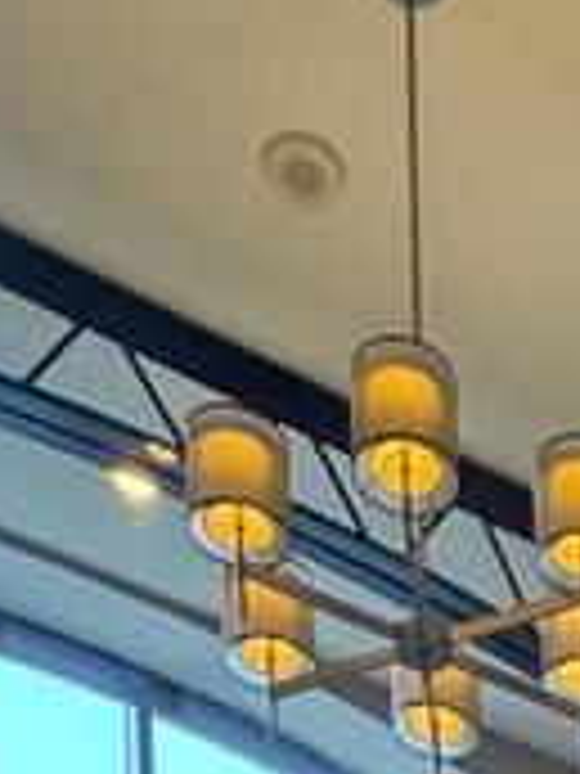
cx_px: 769
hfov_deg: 15.9
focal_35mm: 88
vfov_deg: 11.4
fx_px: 1966
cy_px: 2344
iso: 320
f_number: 2.2
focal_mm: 2.22
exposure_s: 1/60
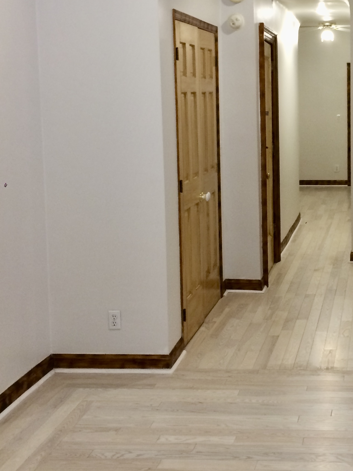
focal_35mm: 55
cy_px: 163
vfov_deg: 34.7
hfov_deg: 25.5
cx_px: 333
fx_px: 748
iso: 100
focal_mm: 4.15
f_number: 2.2
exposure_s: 1/30
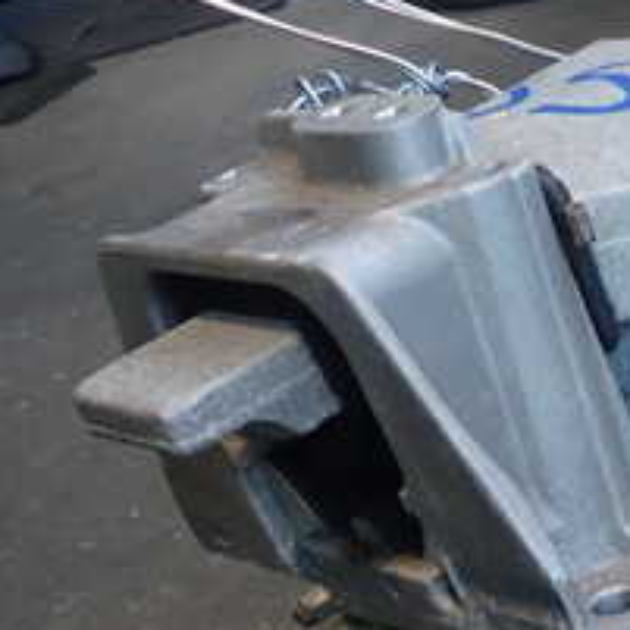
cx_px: 937
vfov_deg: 21.2
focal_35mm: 79
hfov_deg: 19.3
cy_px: 621
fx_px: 1627
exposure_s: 1/50
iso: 200
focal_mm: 5.4
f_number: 2.3
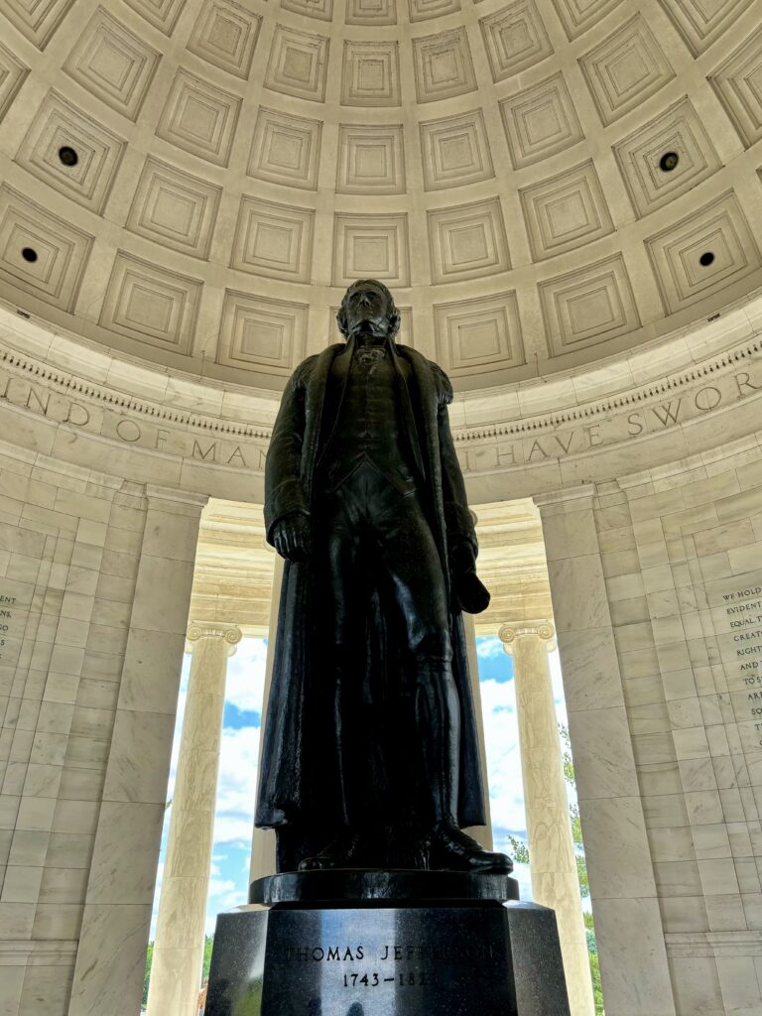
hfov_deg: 53.1
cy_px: 508
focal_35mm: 26
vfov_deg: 67.3
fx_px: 763
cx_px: 381
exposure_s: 1/276
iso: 50
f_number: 1.6
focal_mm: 5.96
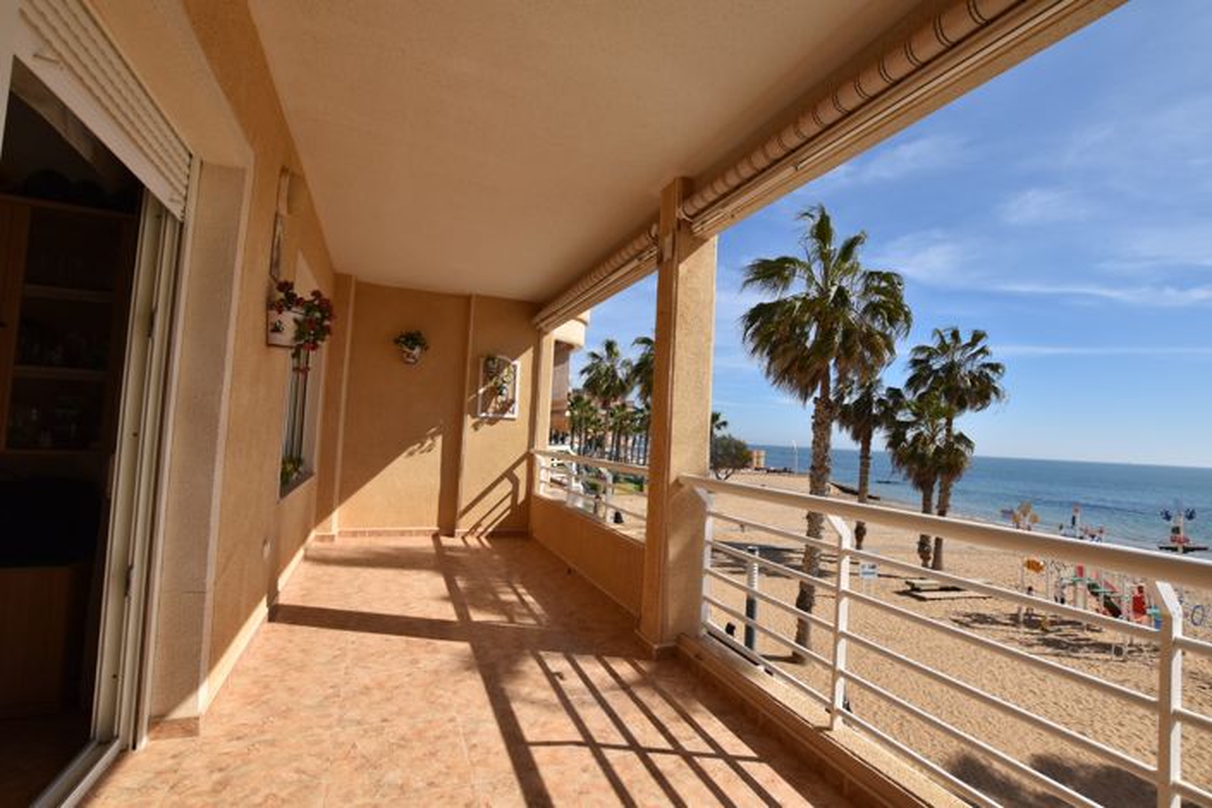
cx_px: 606
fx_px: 505
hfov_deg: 100.4
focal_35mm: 15
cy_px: 404
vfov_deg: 77.3
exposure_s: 1/800
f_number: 9
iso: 200
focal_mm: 10
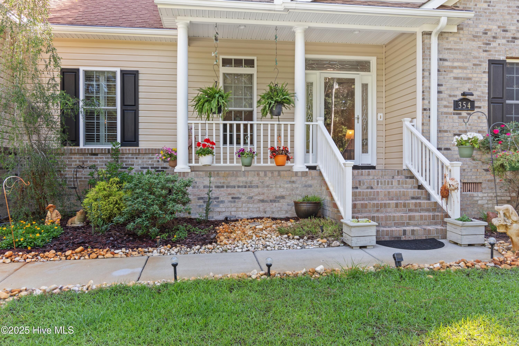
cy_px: 173
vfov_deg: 47.9
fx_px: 389
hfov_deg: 67.4
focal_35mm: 27
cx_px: 260
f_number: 5.6
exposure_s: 1/10
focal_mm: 18
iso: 100
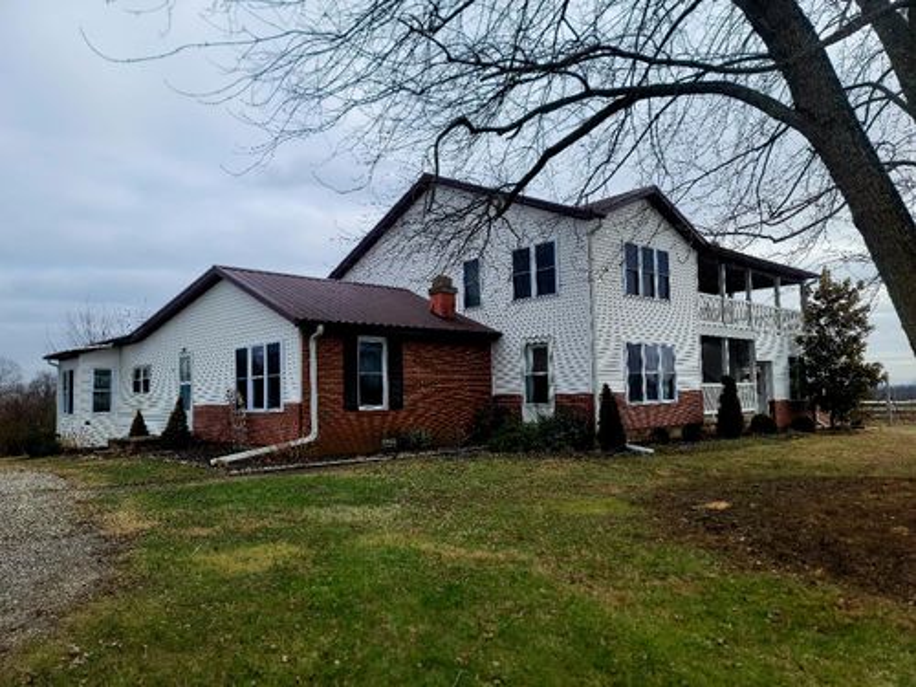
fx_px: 662
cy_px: 344
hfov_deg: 69.4
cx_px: 458
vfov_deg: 54.9
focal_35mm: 25
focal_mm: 7
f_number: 1.8
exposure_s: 1/476
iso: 20
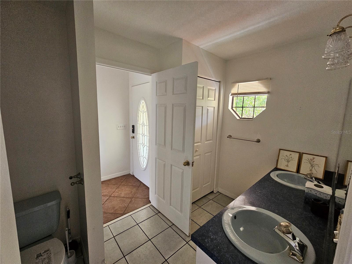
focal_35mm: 13
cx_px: 176
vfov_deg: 89.9
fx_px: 132
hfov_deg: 106.2
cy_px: 132
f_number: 2.2
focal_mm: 2.2
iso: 320
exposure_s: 1/77
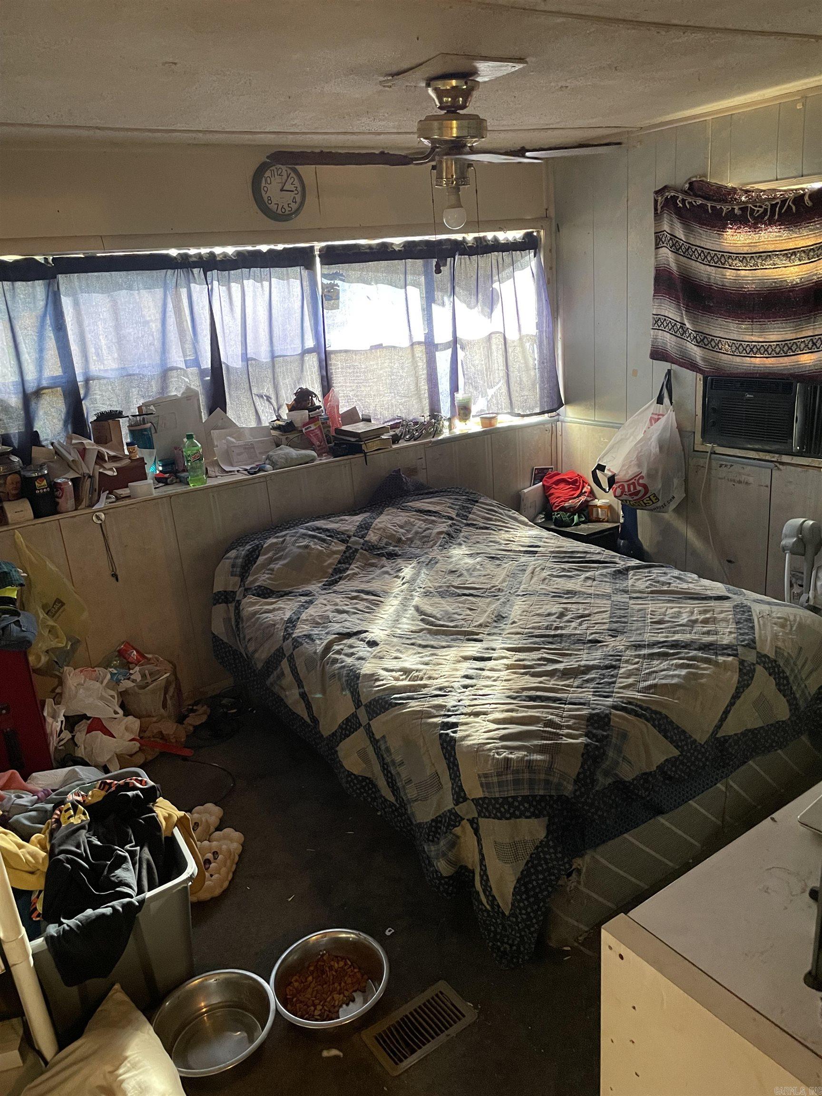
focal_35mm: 26
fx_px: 823
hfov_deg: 53.1
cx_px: 411
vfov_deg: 67.3
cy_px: 548
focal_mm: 4.2
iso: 500
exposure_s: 1/40
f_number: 1.6
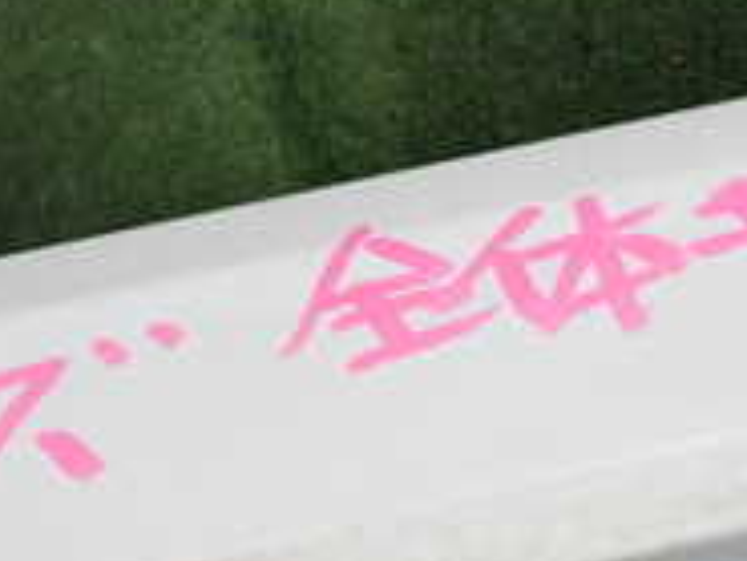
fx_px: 1749
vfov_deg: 17.8
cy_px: 561
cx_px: 347
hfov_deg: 24.1
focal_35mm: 81
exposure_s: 1/250
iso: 100
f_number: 2.8
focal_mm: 4.5
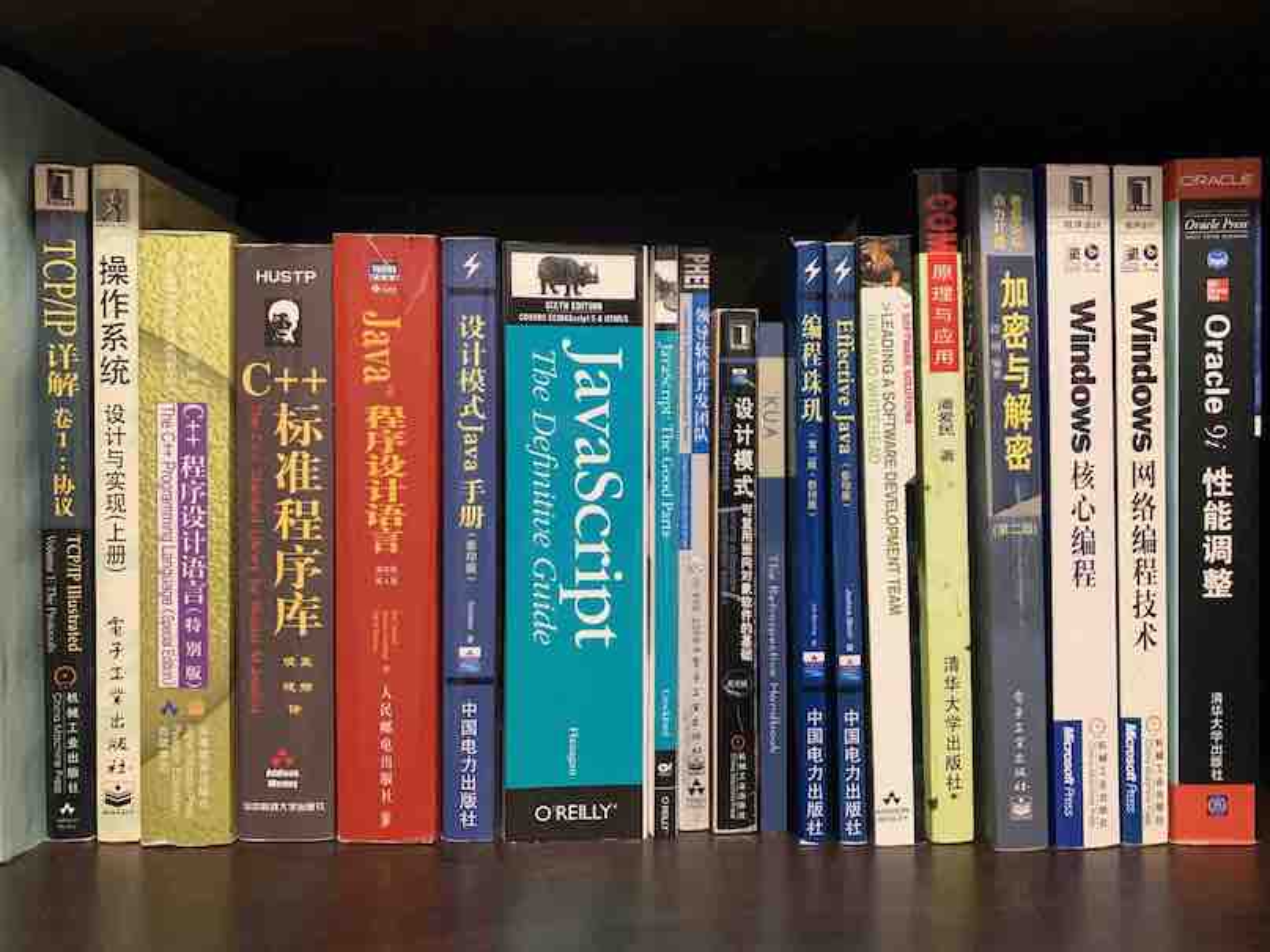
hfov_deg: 67.3
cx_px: 635
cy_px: 476
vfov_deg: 53.1
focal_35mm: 26
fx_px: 954
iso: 320
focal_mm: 4.25
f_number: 1.8
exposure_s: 1/40
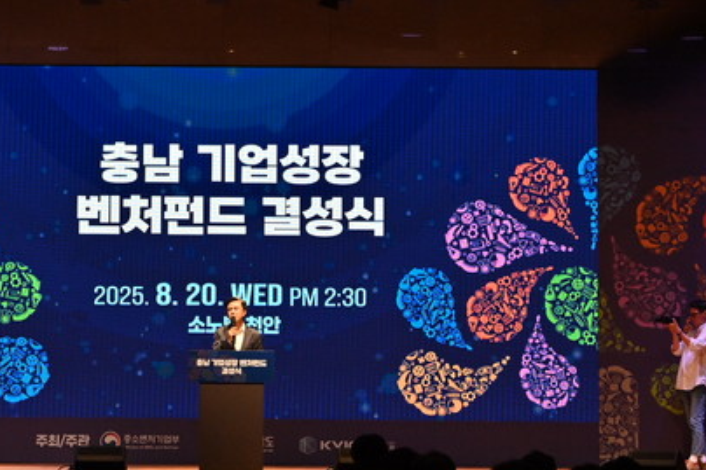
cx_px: 229
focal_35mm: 104
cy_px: 278
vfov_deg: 13.1
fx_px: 2039
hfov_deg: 19.6
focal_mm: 70
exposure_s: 1/320
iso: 2500
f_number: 10
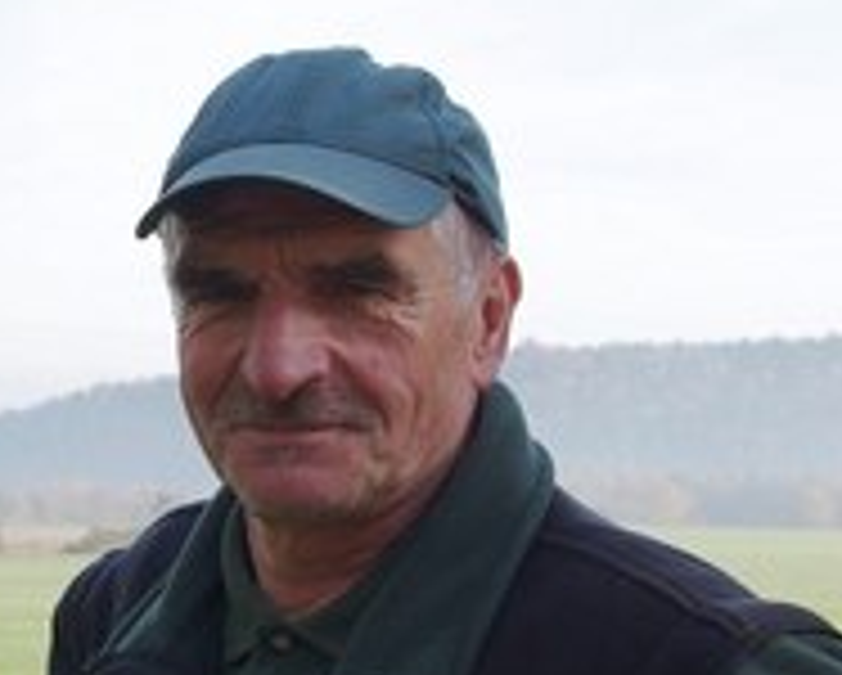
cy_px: 533
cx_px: -23
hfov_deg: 17.2
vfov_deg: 14.1
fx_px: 2719
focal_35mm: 109
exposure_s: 1/100
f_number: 8
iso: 100
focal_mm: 33
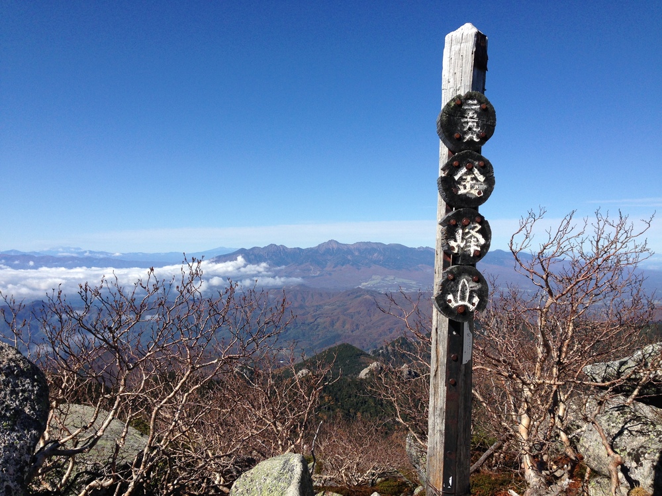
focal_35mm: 33
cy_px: 248
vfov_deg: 42.9
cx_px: 331
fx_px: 631
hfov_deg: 55.4
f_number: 2.4
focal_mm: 4.12
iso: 50
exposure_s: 1/2262
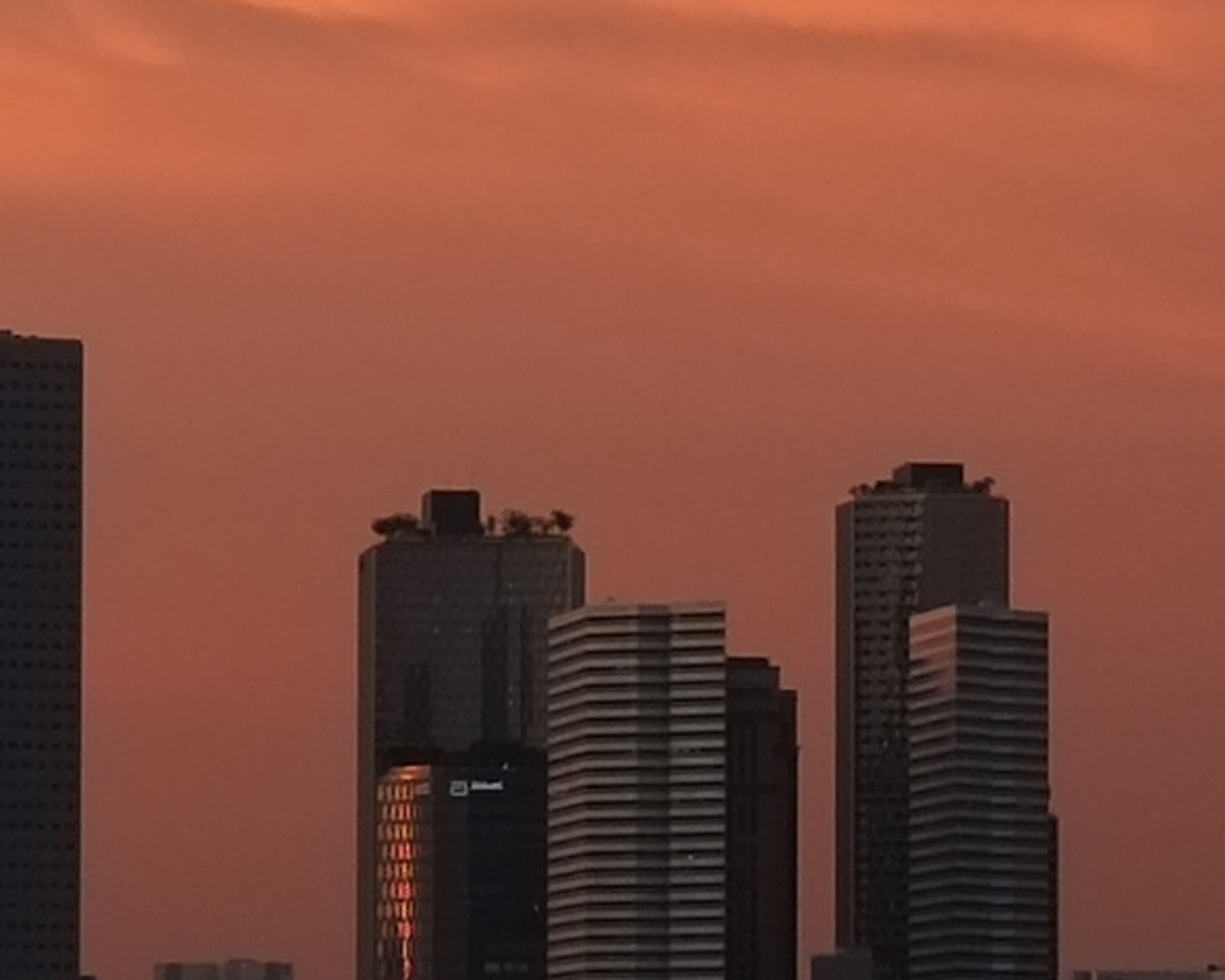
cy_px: 582
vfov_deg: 5.5
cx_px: 1146
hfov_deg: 6.9
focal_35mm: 280
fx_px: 10153
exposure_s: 1/70
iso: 320
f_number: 8
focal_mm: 24
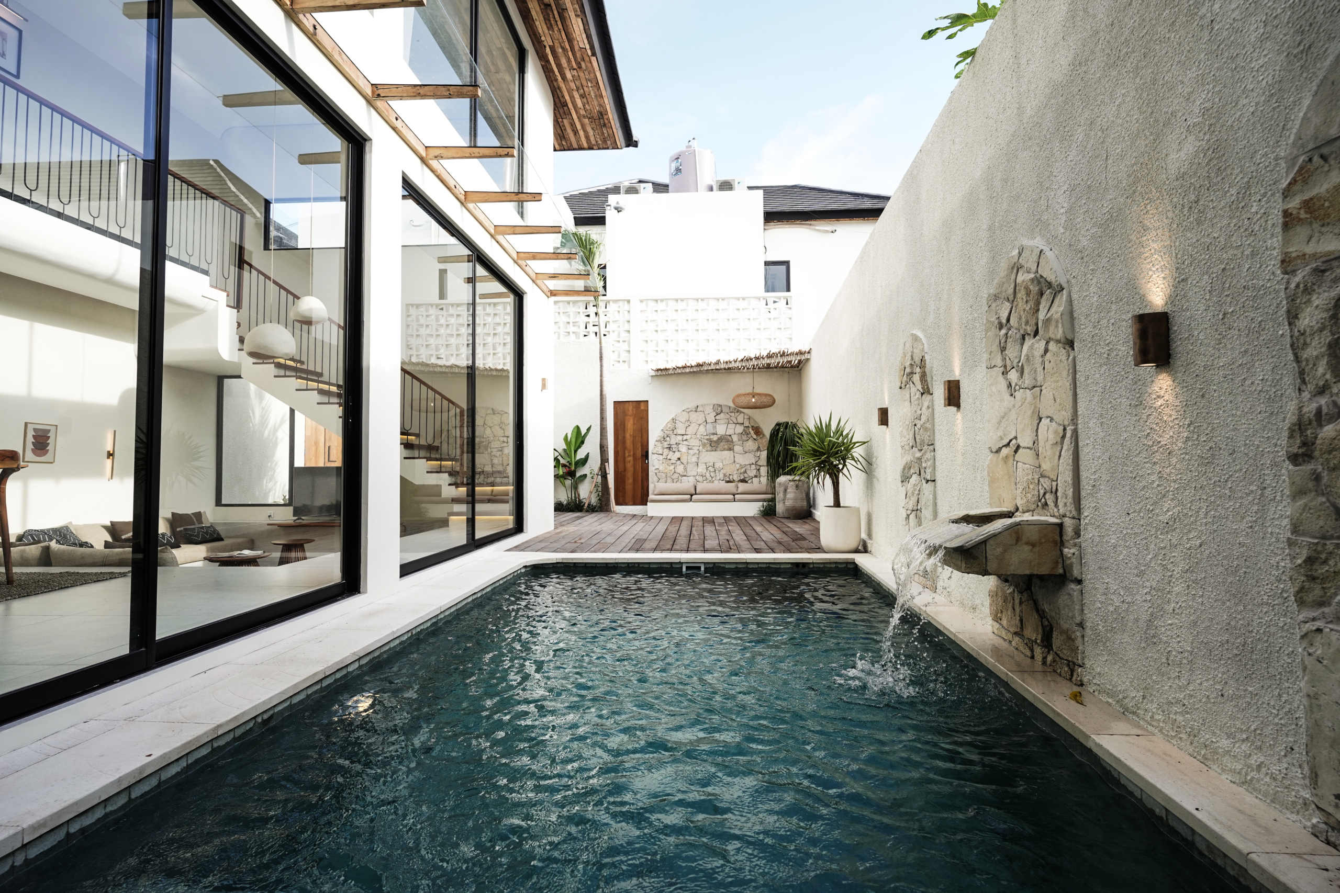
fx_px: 633
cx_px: 670
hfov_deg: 93.3
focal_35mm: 17
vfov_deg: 70.4
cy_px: 446
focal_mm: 17
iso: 320
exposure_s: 1/640
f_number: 4
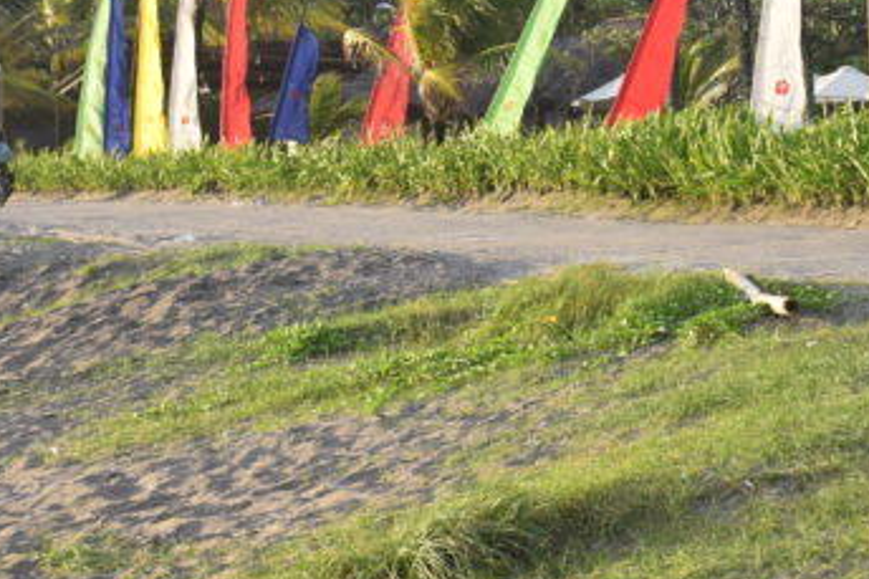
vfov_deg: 9.5
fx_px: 3450
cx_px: 599
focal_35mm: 143
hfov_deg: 14.3
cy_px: 16
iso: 200
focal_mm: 32
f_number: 6.3
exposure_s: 1/200
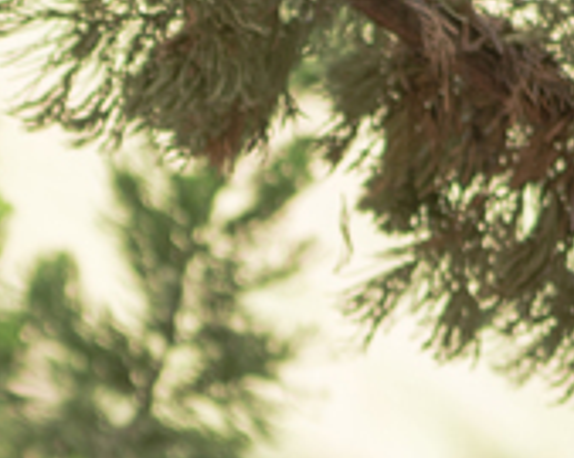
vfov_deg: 2.2
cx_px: -812
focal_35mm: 701
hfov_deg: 2.7
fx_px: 11902
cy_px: 874
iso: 125
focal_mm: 105
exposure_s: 1/250
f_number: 2.8
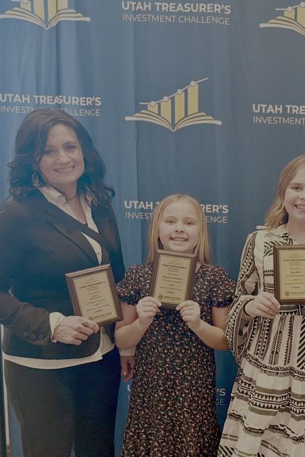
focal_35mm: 40
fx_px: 508
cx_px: 302
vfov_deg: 48.3
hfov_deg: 31.1
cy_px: 259
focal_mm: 6.76
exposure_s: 1/262
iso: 320
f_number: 1.78
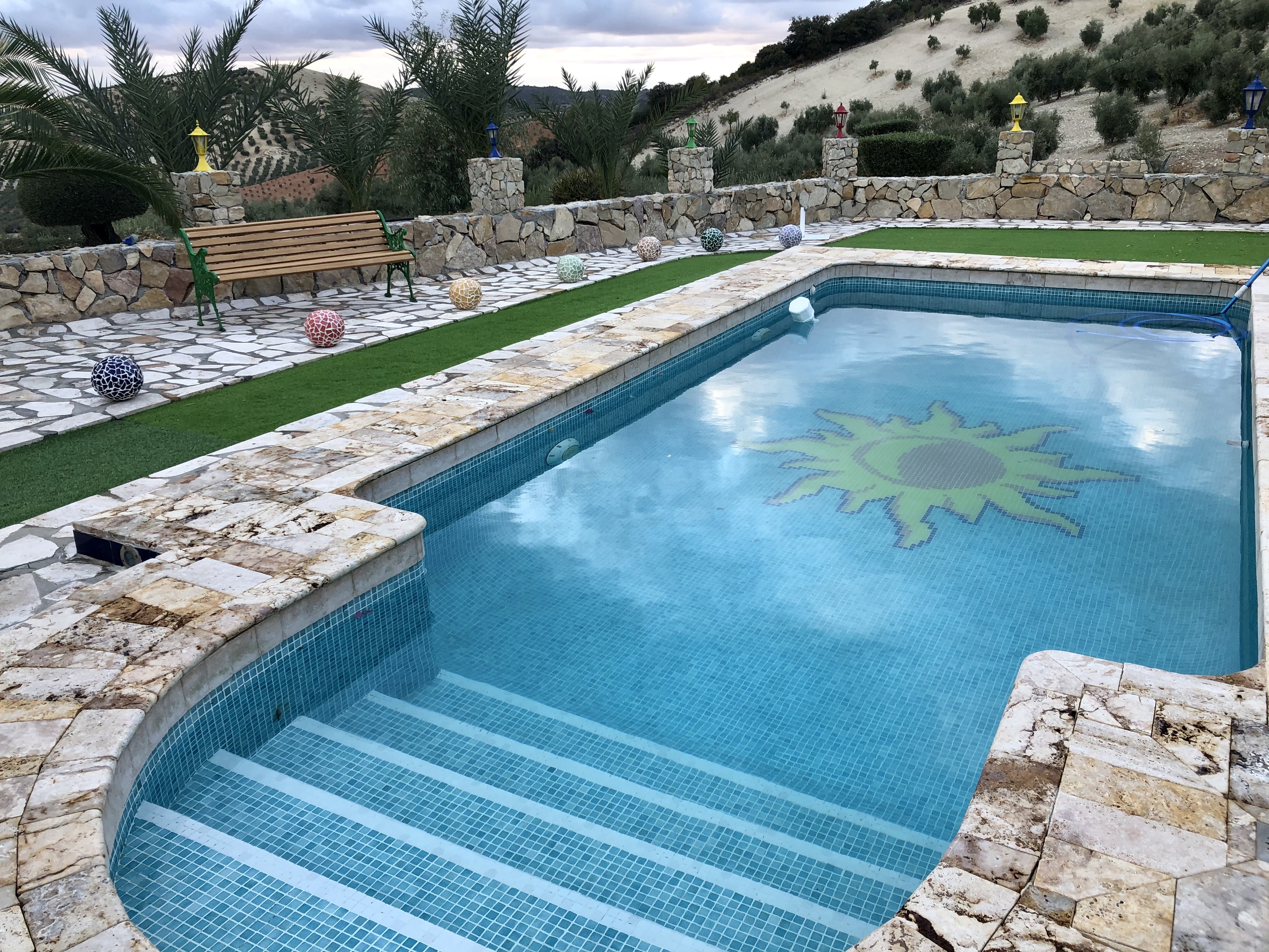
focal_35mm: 28
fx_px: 1026
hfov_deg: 63.4
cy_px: 476
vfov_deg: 49.7
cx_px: 634
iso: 32
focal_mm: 3.99
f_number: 1.8
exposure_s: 1/120
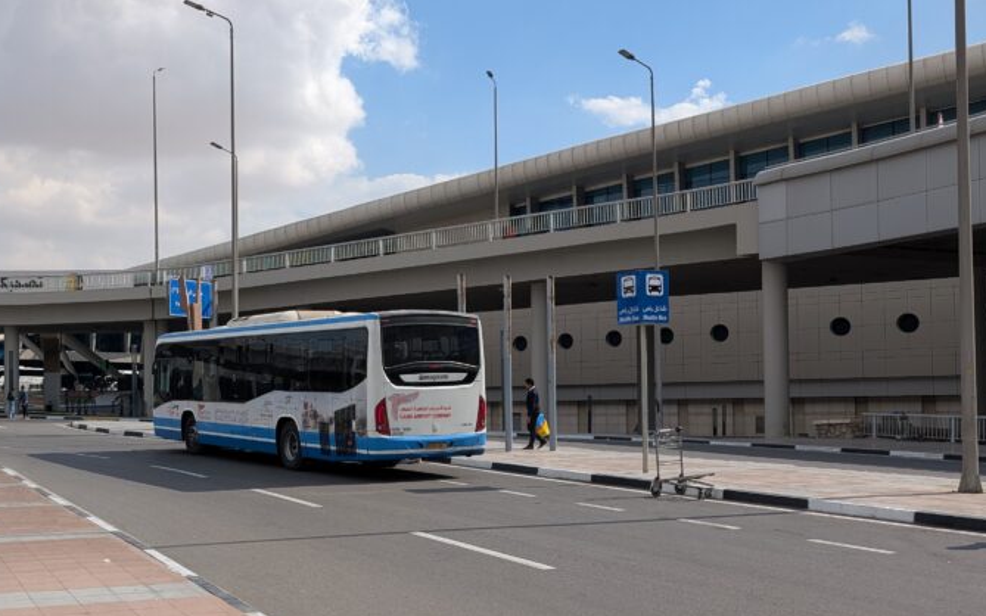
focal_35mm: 39
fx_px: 1048
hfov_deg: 49.0
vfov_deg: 32.6
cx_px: 287
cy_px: 377
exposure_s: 1/1689
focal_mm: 6.9
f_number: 1.68
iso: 21
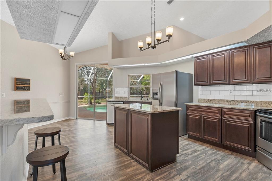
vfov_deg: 70.3
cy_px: 90
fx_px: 128
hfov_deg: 93.3
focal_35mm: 17
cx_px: 136
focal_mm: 17
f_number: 7.1
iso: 320
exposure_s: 1/13
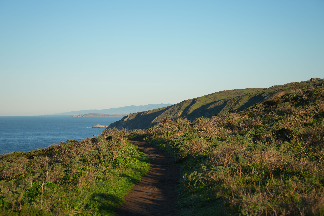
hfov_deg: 22.6
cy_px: 108
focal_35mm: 90
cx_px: 162
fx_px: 810
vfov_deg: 15.2
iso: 160
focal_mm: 90
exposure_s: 1/500
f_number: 6.3
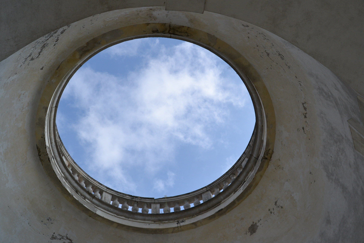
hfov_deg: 51.3
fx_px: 379
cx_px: 182
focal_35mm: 38
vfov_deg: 35.5
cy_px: 122
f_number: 5.6
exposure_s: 1/1600
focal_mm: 25
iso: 400
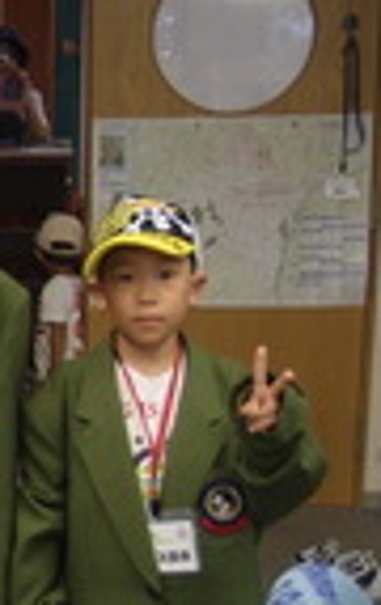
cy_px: 396
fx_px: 1438
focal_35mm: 87
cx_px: -309
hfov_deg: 13.5
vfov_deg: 23.7
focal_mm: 6
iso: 200
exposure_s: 1/60
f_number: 1.8
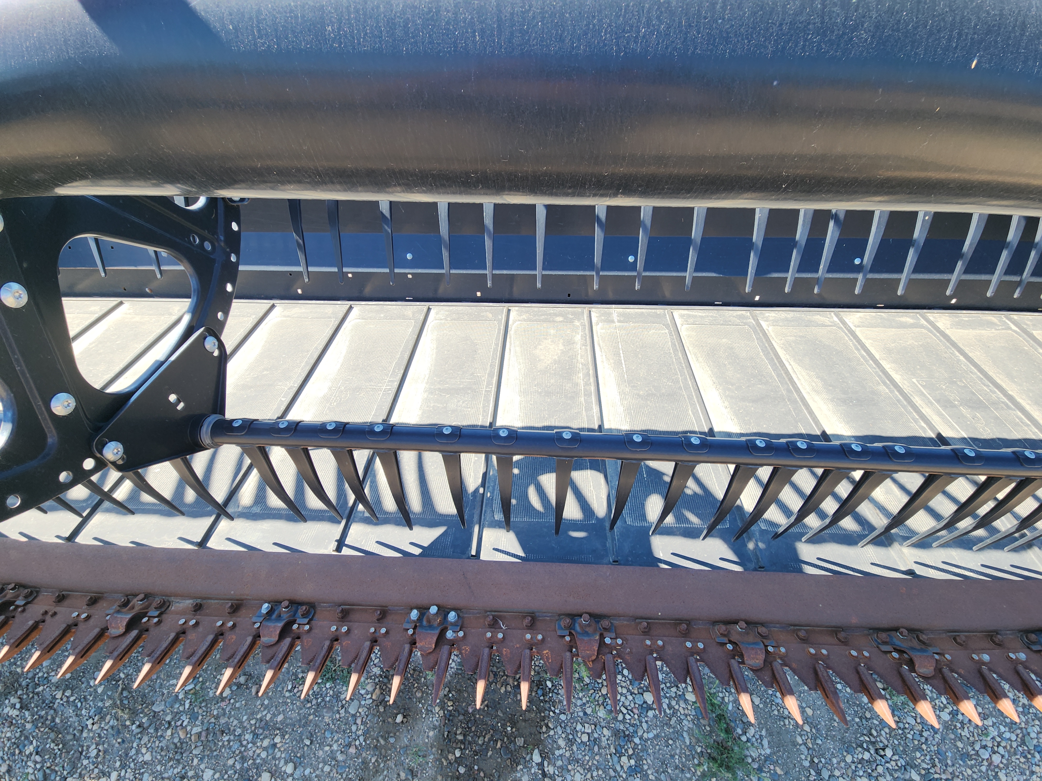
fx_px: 391
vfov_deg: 89.9
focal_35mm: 13
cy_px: 390
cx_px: 521
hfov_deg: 106.2
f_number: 2.2
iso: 50
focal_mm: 2.2
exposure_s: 1/315
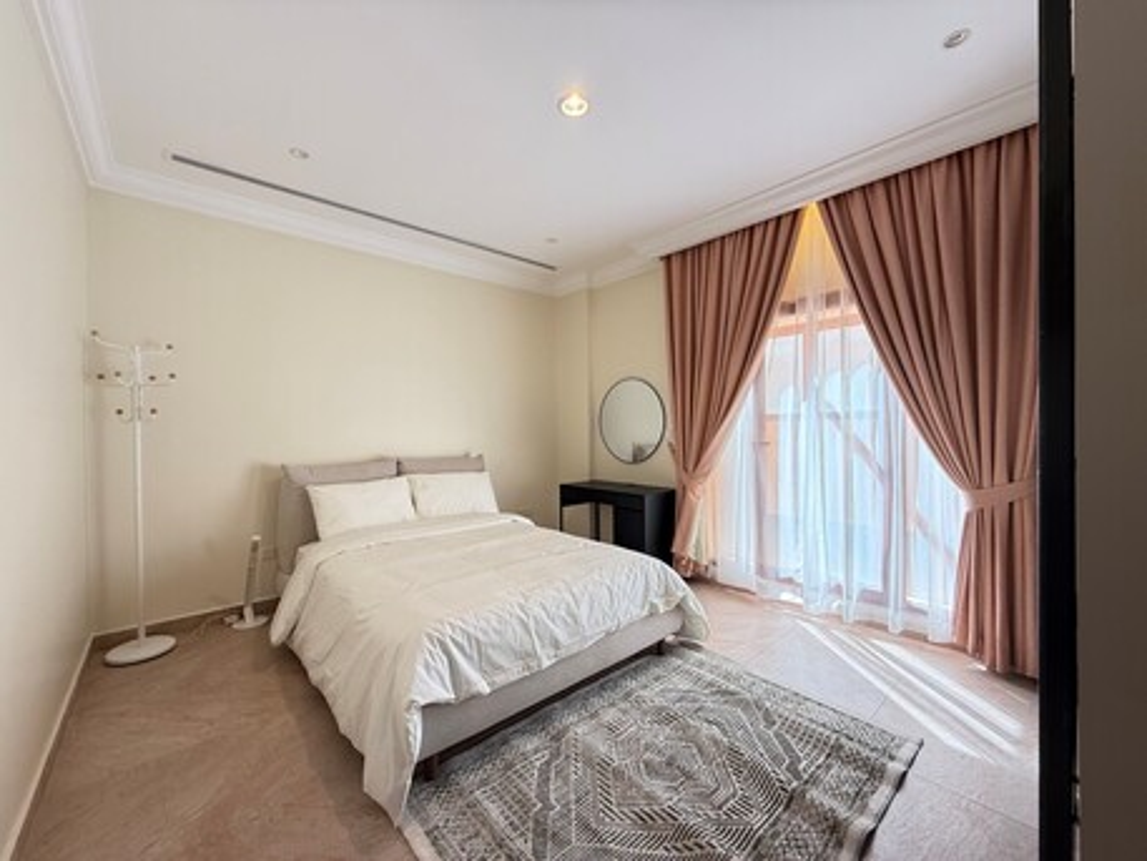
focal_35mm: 14
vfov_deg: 85.7
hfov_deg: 102.0
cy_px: 430
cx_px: 574
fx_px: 464
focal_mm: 2.22
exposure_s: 1/99
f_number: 2.2
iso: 100
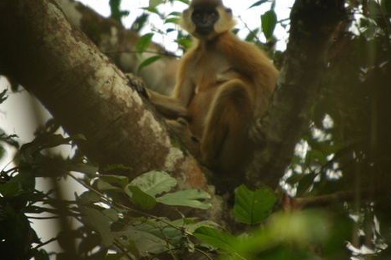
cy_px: 88
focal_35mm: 1022
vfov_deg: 1.3
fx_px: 11096
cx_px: 168
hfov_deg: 2.0
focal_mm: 500
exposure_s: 1/180
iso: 200
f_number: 6.7
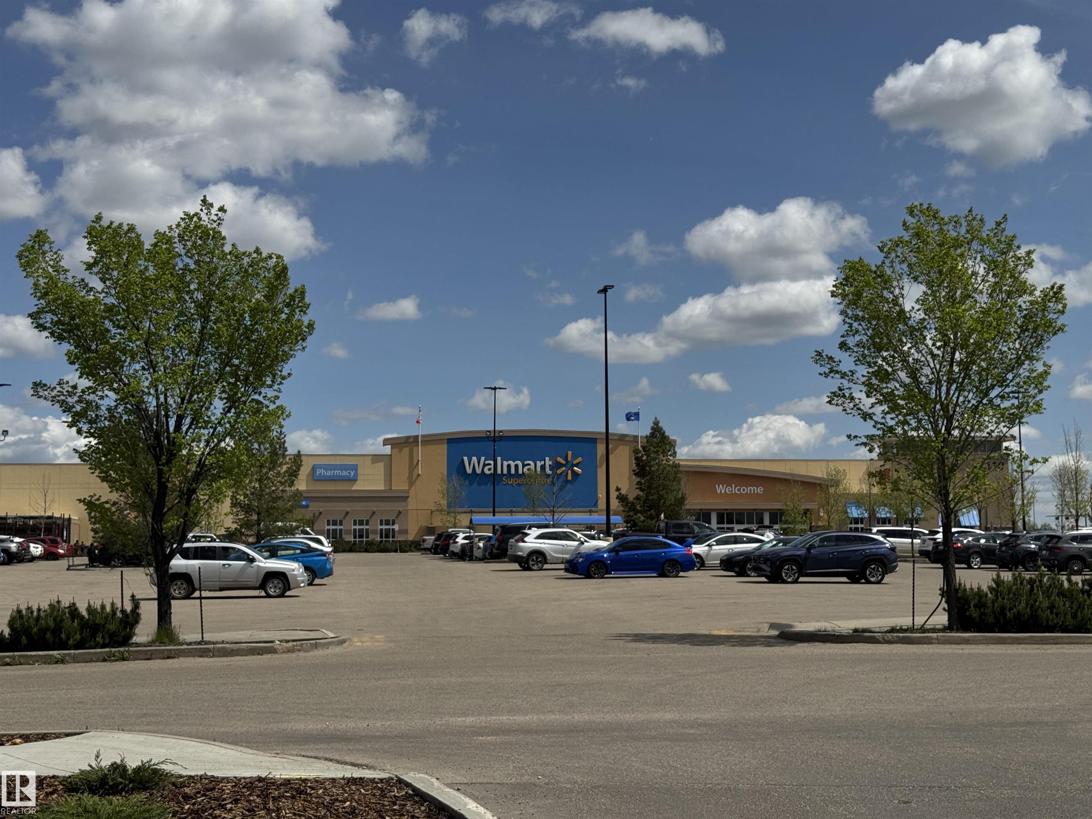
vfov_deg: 30.3
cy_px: 410
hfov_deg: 39.7
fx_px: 1514
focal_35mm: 48
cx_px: 546
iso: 64
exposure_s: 1/7937
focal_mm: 6.76
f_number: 1.78
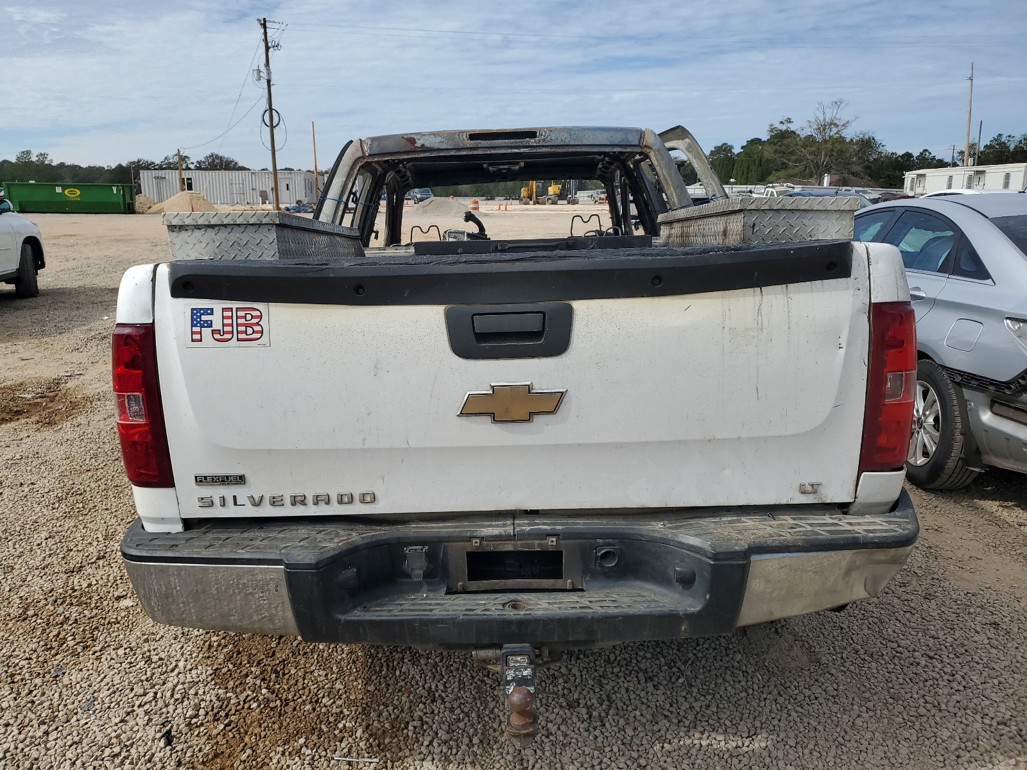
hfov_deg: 67.3
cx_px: 514
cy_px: 385
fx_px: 771
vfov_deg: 53.1
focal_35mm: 26
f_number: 1.5
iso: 50
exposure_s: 1/5000
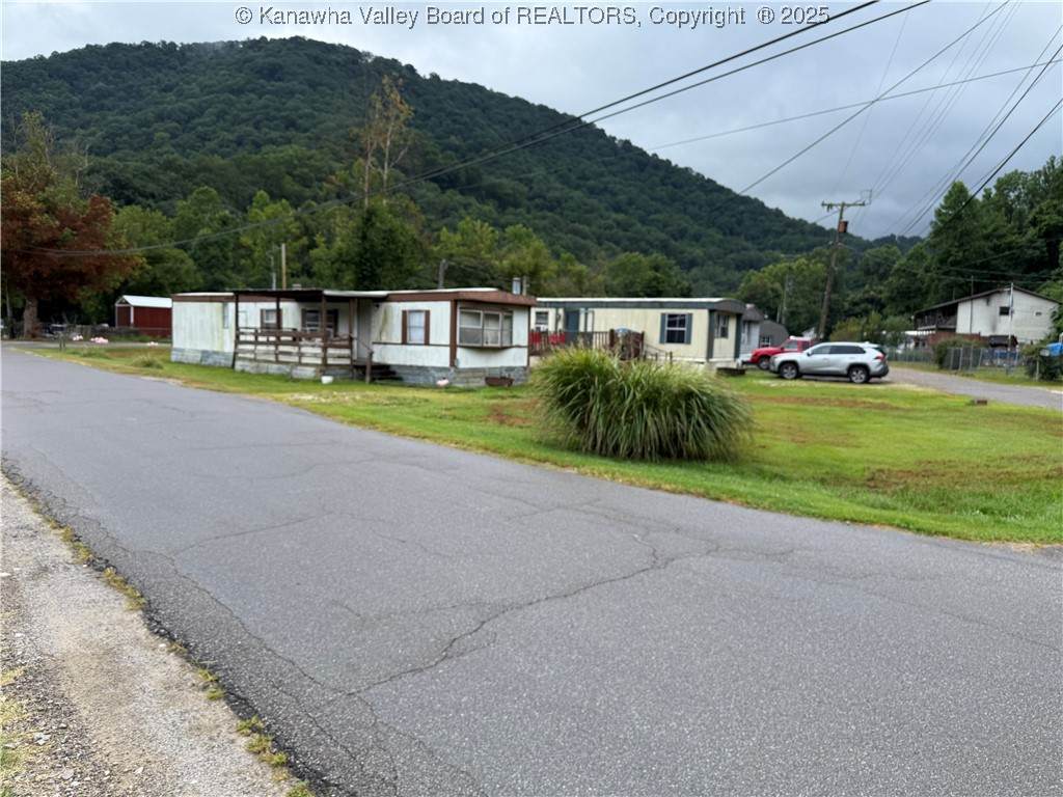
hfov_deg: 71.6
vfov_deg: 56.8
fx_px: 737
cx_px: 532
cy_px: 398
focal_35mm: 24
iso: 80
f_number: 1.78
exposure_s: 1/2703
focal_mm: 6.76
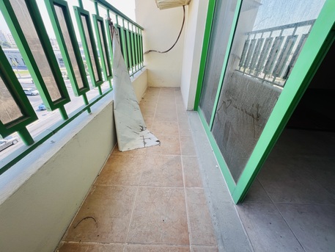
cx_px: 168
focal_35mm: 13
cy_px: 126
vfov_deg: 89.9
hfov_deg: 106.2
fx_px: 126
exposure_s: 1/165
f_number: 1.8
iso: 32
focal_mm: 1.57
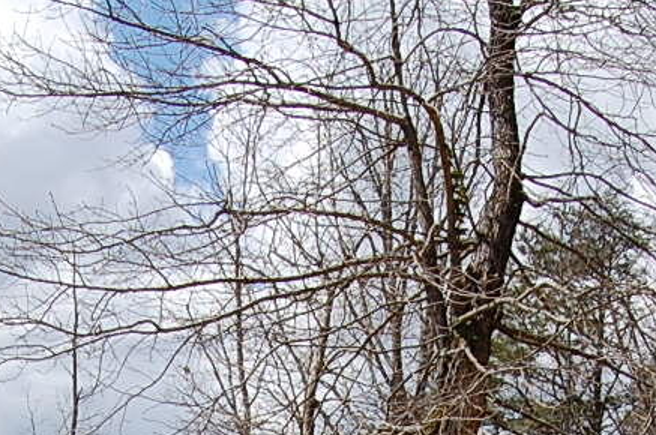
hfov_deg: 21.9
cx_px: 224
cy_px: 724
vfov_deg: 13.5
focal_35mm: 93
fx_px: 1692
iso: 200
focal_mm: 18
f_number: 9
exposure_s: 1/320
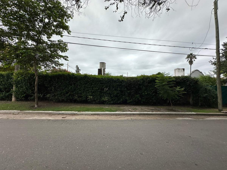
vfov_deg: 85.7
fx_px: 92
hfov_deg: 102.1
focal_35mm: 14
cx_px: 114
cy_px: 85
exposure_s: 1/1715
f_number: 2.2
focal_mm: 2.22
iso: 40
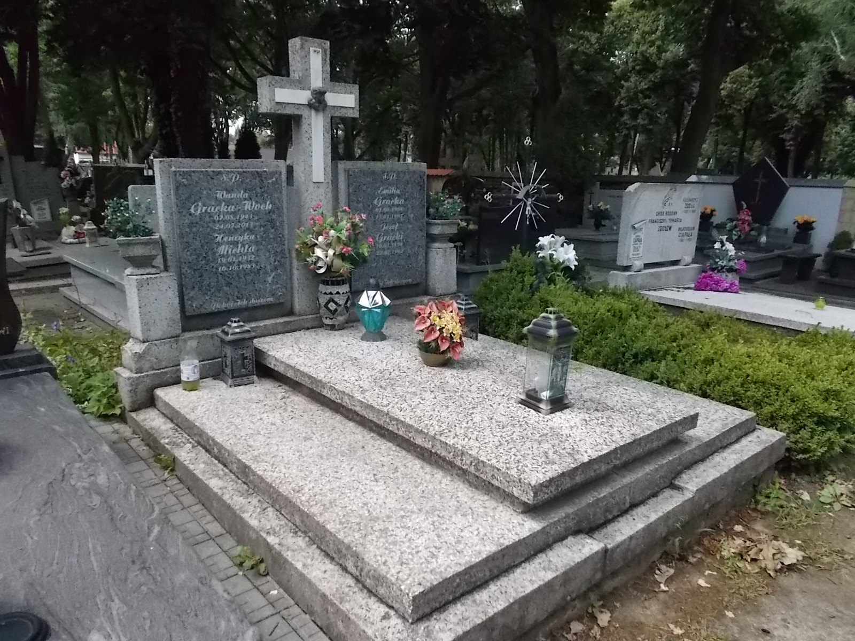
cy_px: 320
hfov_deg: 67.3
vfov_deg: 53.1
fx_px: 642
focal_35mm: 26
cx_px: 428
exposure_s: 1/320
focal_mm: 4.6
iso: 400
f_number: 8
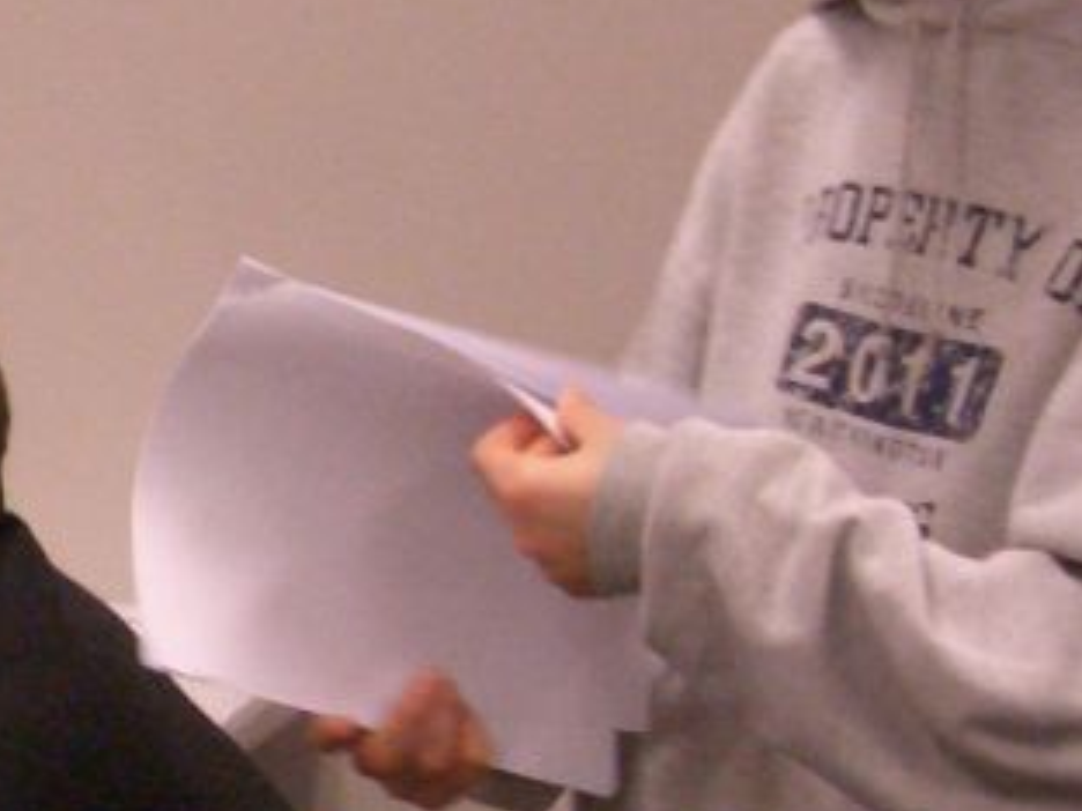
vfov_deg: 8.2
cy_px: 471
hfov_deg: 10.3
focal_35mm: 181
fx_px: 5658
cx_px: -874
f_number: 3.1
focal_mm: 8.2
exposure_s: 1/50
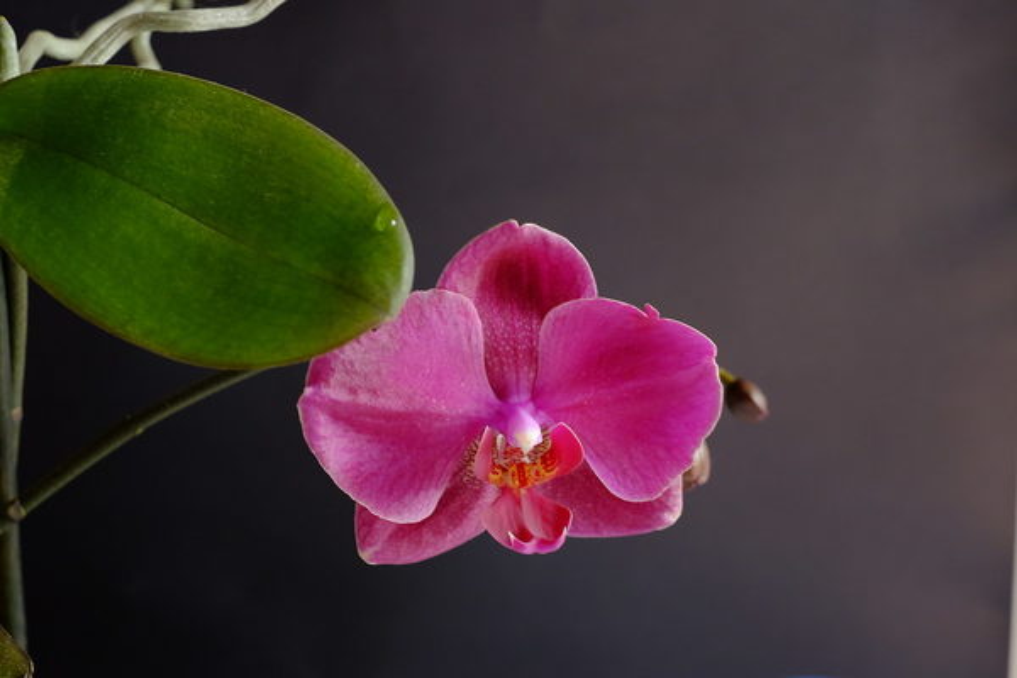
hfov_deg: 37.5
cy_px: 339
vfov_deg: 25.5
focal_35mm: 53
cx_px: 508
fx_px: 1497
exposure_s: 1/8
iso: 800
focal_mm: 35
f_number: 5.6
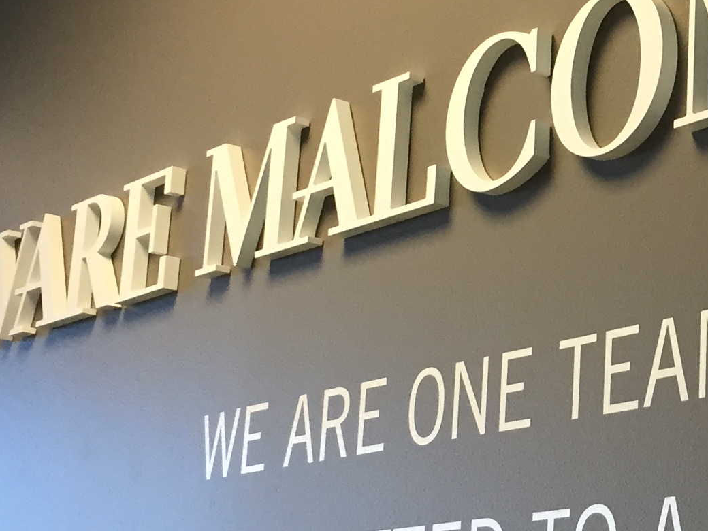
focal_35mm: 91
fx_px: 1861
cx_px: 772
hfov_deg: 20.6
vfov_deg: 16.2
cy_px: 248
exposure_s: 1/30
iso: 40
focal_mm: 4.15
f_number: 2.2
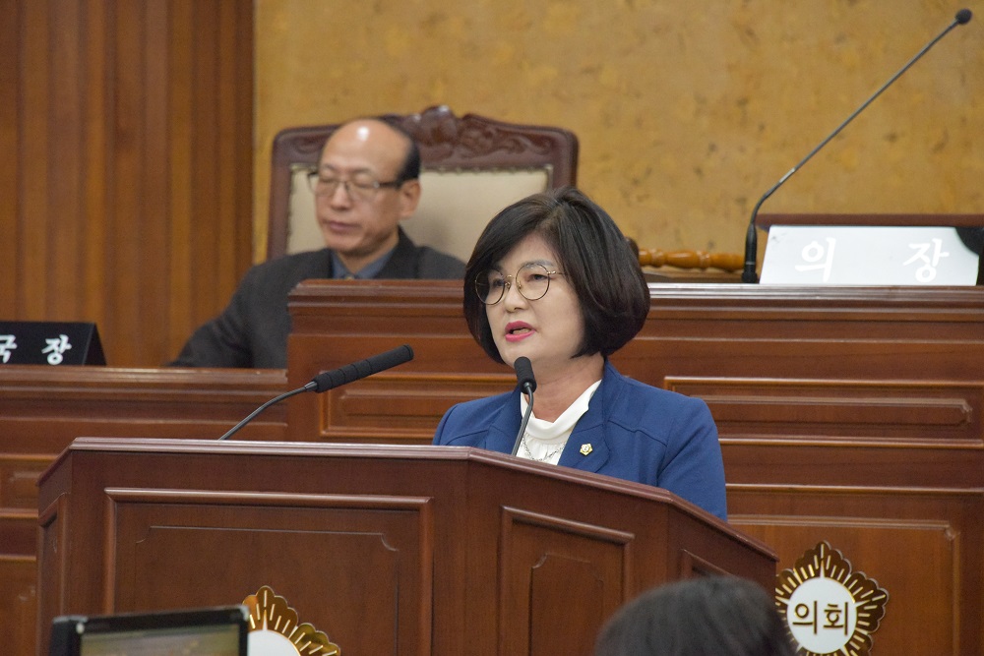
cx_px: 492
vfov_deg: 4.6
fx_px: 8201
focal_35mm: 300
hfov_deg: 6.9
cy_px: 328
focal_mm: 300
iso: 12800
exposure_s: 1/320
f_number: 9
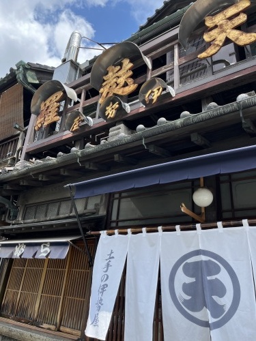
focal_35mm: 26
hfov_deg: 53.1
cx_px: 128
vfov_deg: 67.3
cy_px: 170
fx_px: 256
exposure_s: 1/1279
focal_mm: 5.1
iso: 50
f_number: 1.6
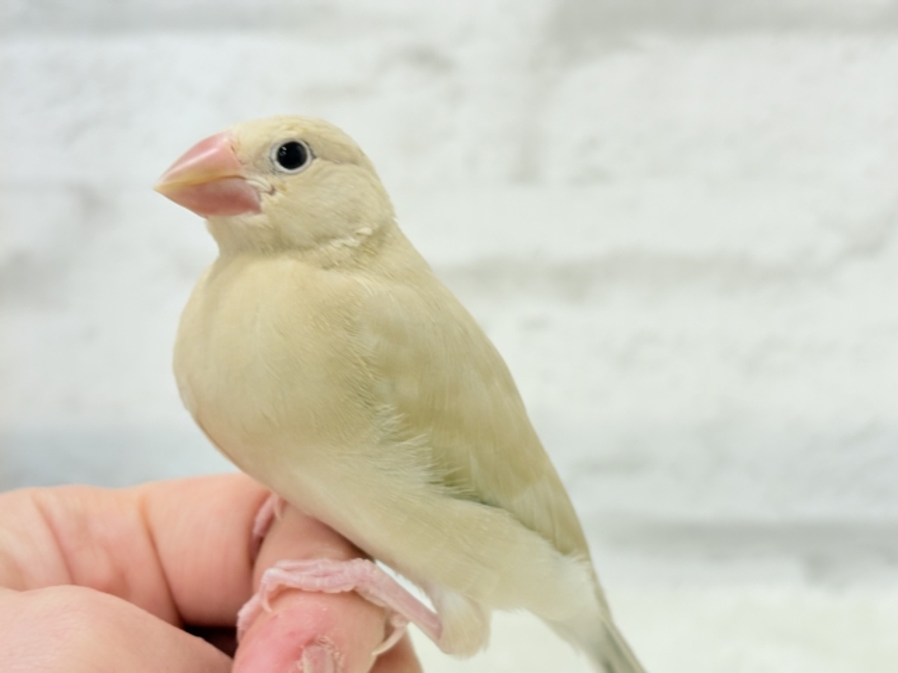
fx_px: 1349
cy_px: 336
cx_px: 449
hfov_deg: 36.8
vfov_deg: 28.0
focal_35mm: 52
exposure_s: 1/50
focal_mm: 5.96
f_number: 1.6
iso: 40
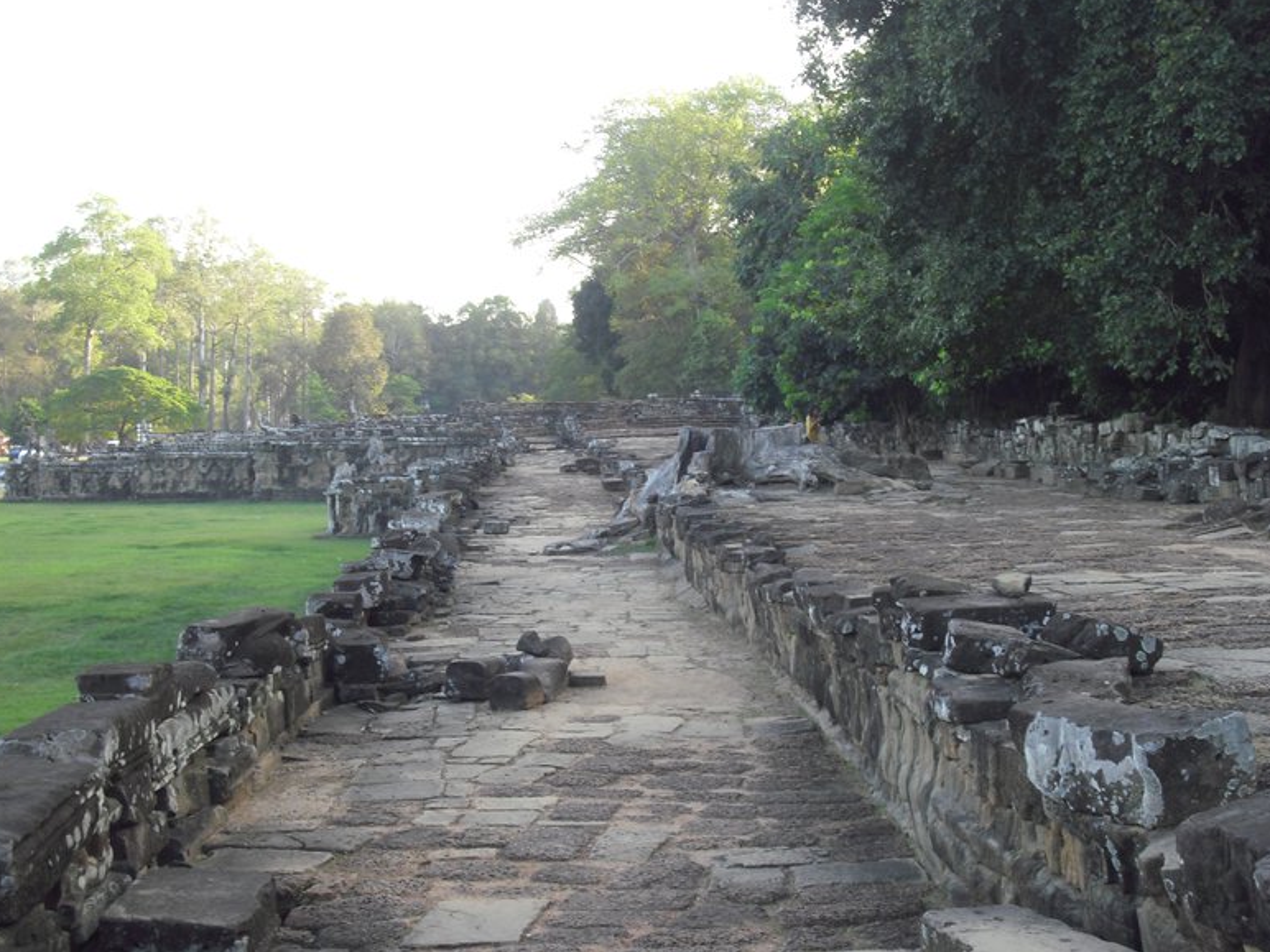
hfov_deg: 33.8
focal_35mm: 57
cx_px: 623
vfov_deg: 25.7
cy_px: 474
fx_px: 2091
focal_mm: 9
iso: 100
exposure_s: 1/100
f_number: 3.4
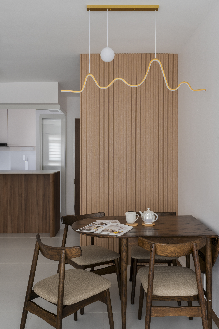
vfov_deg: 55.8
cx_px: 110
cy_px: 164
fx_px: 310
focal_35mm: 34
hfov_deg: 38.9
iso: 200
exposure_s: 2
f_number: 16
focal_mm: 34
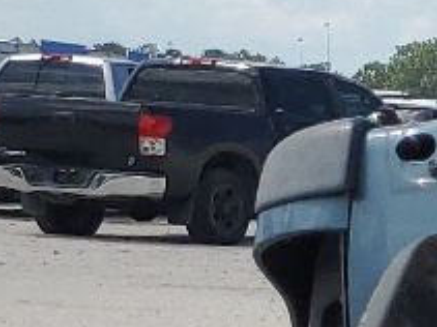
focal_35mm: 197
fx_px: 2486
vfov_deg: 7.4
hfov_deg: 8.4
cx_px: 1315
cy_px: 548
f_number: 1.5
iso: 50
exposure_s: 1/3333
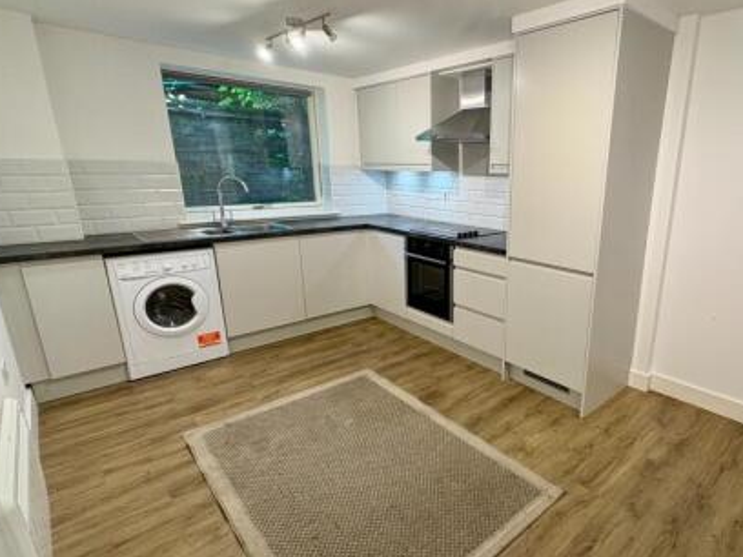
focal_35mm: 20
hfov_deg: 79.9
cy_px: 289
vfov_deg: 66.0
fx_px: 429
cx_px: 474
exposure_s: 1/50
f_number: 2.2
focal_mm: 2.22
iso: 160
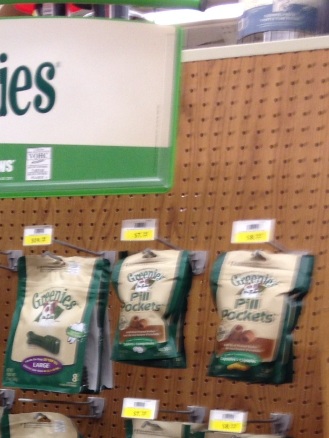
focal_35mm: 86
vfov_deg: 21.4
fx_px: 1090
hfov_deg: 16.6
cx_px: -41
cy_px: 497
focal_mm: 4.28
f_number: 2.4
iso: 64
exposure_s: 1/20
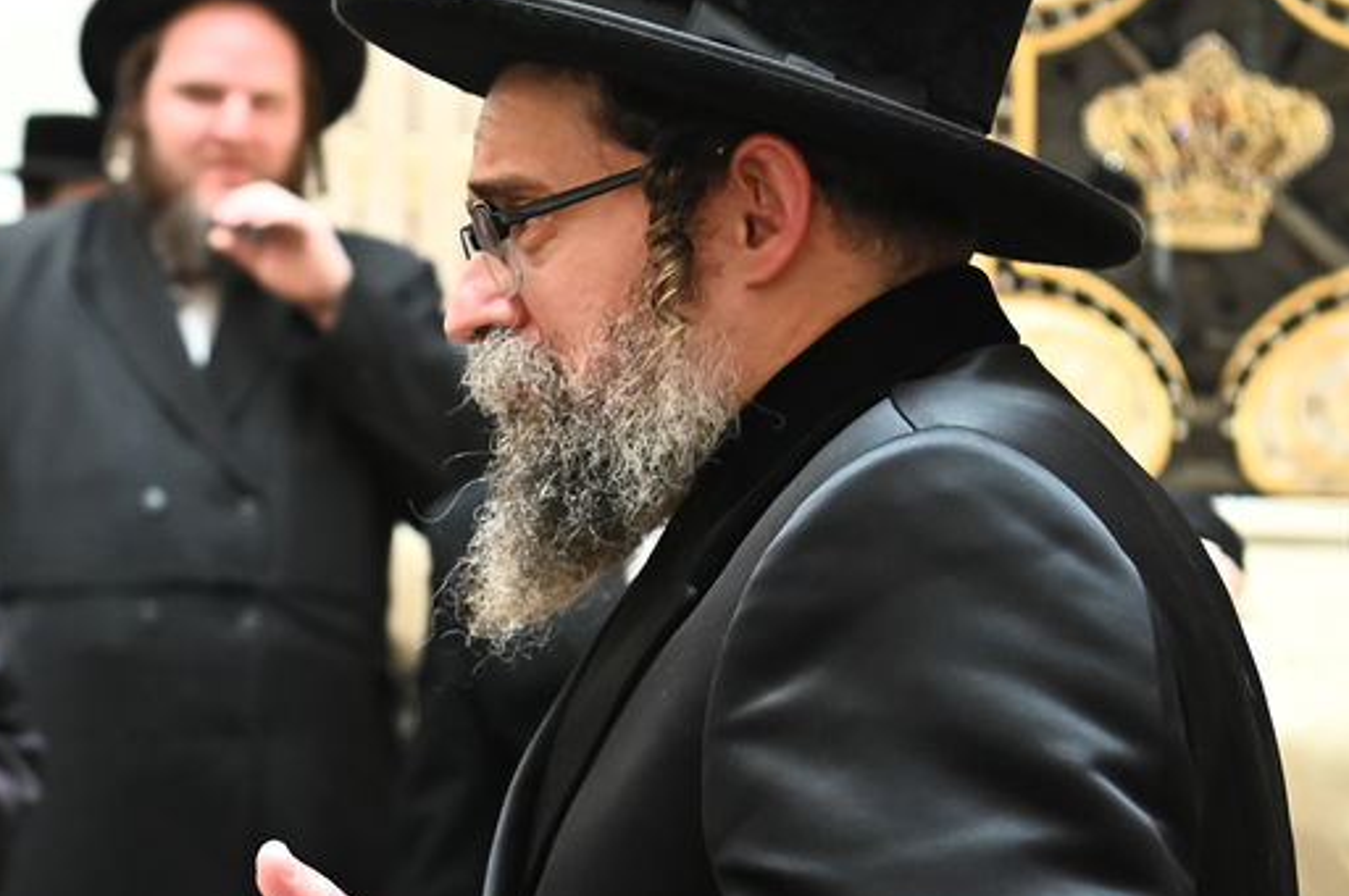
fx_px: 4904
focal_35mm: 131
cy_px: 348
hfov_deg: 15.3
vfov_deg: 10.4
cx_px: -126
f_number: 3.5
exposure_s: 1/160
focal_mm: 48
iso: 2500
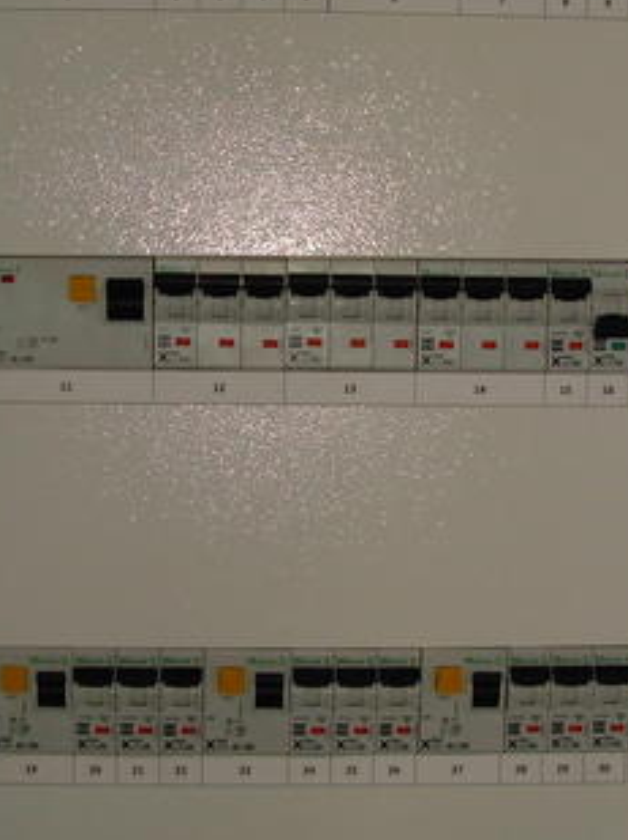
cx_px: 374
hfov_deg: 18.4
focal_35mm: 80
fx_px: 1939
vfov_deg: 24.4
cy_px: 340
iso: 79
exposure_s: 1/22.6
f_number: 2.9
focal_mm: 6.3
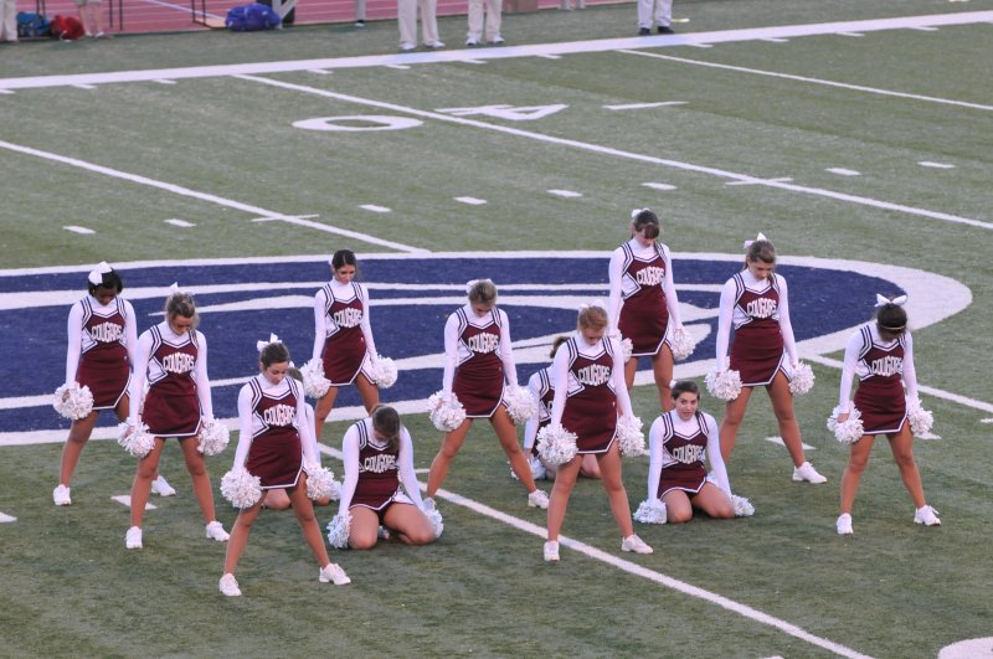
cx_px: 496
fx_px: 7024
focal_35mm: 255
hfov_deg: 8.1
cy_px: 330
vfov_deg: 5.4
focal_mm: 170
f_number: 5
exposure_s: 1/100
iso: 800
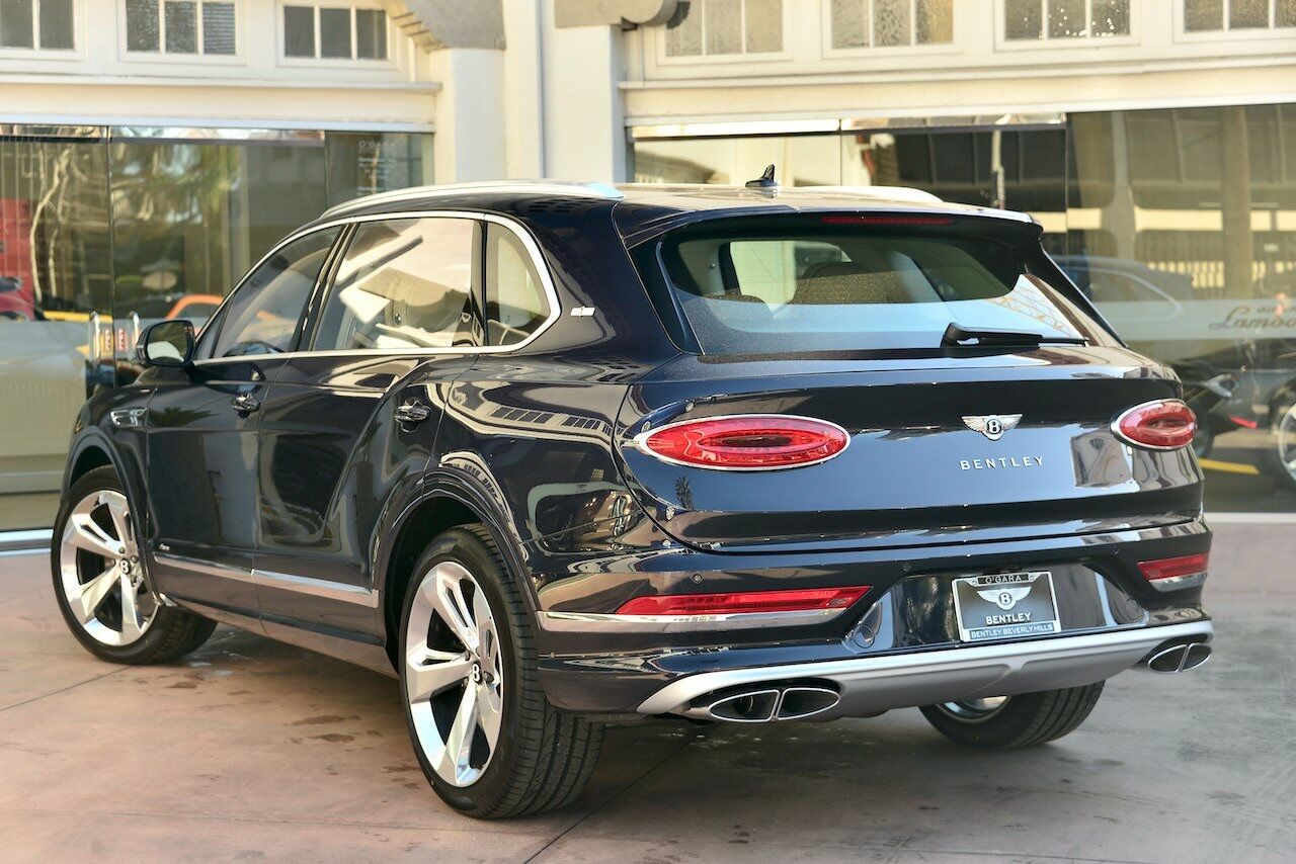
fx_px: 2232
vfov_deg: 21.9
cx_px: 648
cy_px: 432
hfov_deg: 32.4
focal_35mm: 62
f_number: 4.8
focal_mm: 62
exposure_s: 1/50
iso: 100
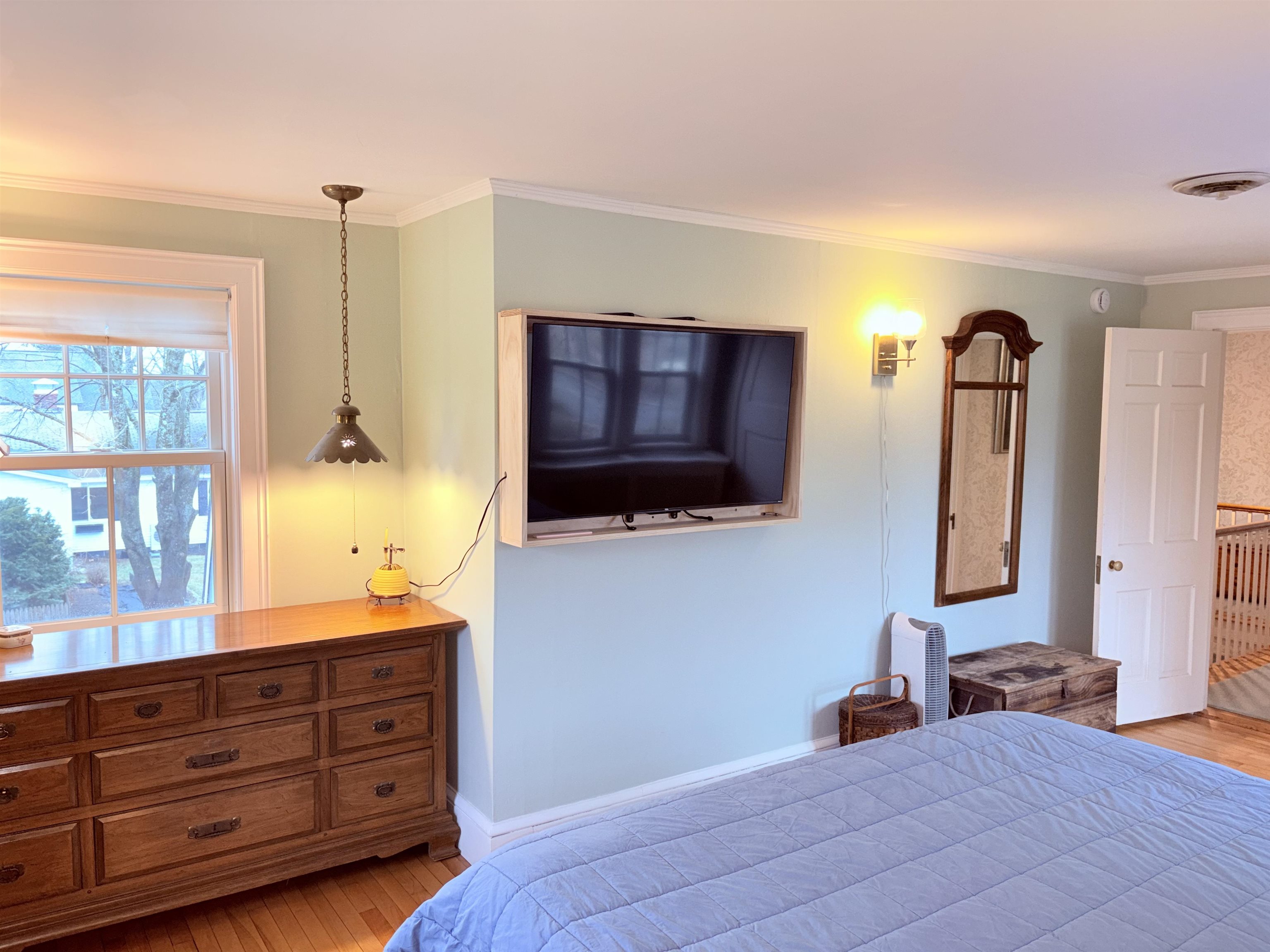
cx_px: 635
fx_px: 954
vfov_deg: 53.1
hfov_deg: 67.3
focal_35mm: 26
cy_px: 476
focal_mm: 5.96
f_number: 1.6
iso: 64
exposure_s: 1/22
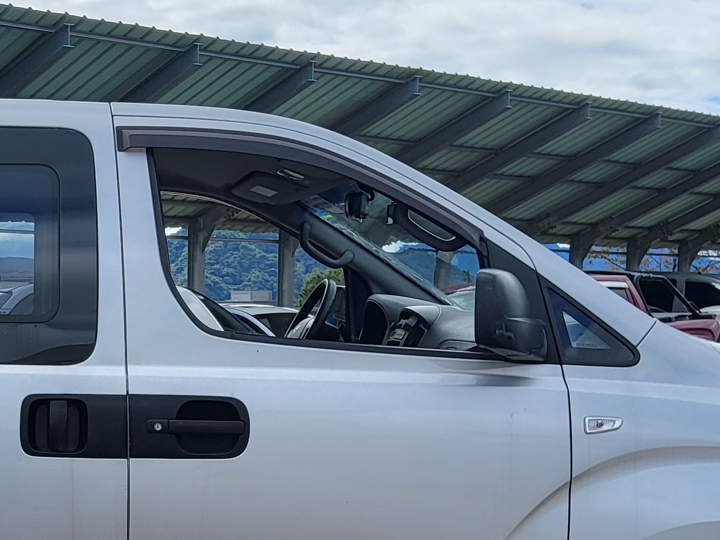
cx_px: 21
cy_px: 504
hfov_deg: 23.8
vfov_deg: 18.3
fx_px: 1643
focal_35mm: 79
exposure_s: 1/957
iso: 12
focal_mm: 3.98
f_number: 1.8
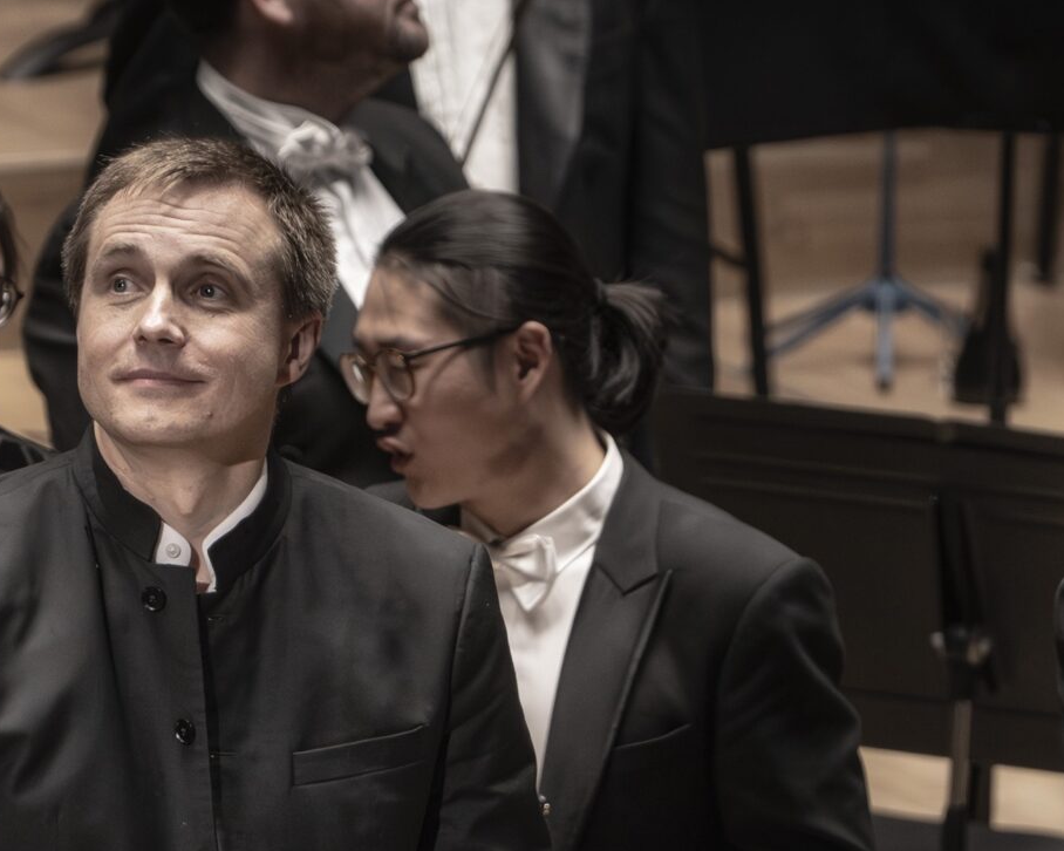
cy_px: 718
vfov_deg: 1.5
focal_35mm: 1027
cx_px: 415
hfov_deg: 1.9
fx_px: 32334
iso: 3200
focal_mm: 388
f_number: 6.3
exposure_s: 1/400
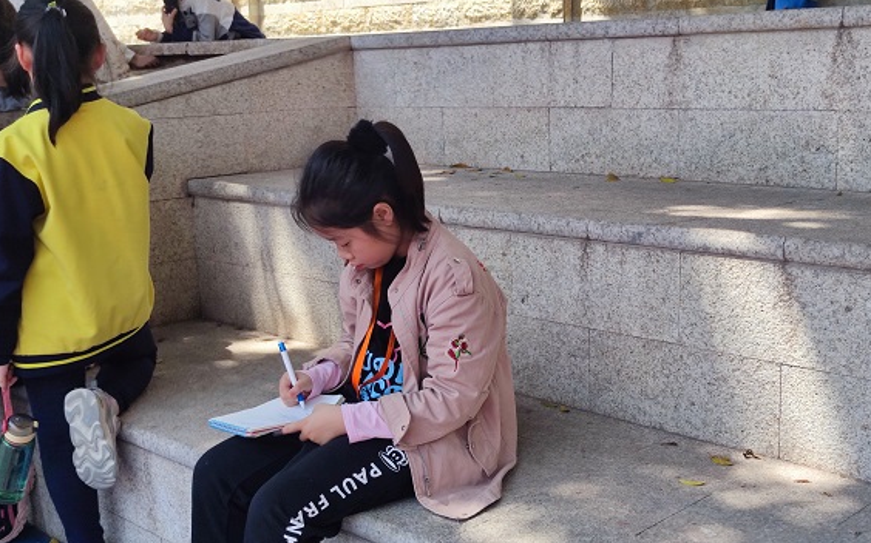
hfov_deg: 45.3
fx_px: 1044
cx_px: 456
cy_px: 282
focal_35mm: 44
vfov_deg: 29.2
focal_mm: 6.72
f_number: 1.69
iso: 50
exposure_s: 1/850
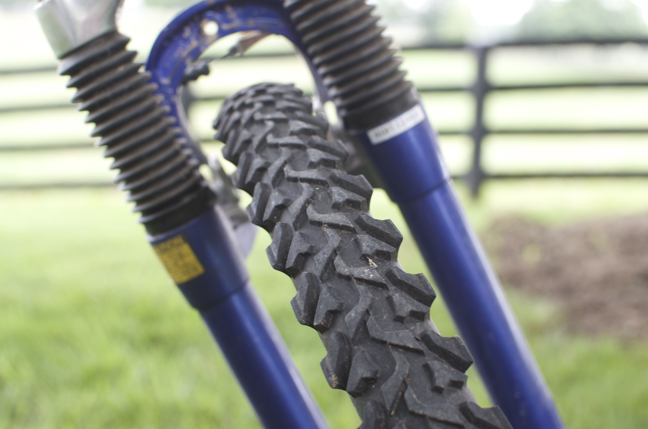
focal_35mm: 52
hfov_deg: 37.9
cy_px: 214
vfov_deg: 25.6
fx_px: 943
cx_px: 324
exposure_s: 1/40
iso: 125
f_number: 4
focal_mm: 35
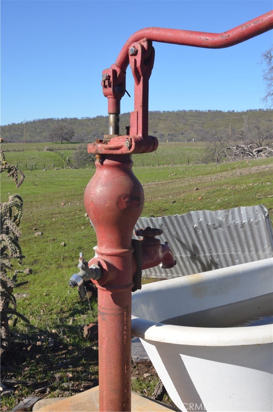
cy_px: 206
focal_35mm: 48
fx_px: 549
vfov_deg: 41.2
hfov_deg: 27.9
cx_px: 136
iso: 125
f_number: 8
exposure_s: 1/250
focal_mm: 32
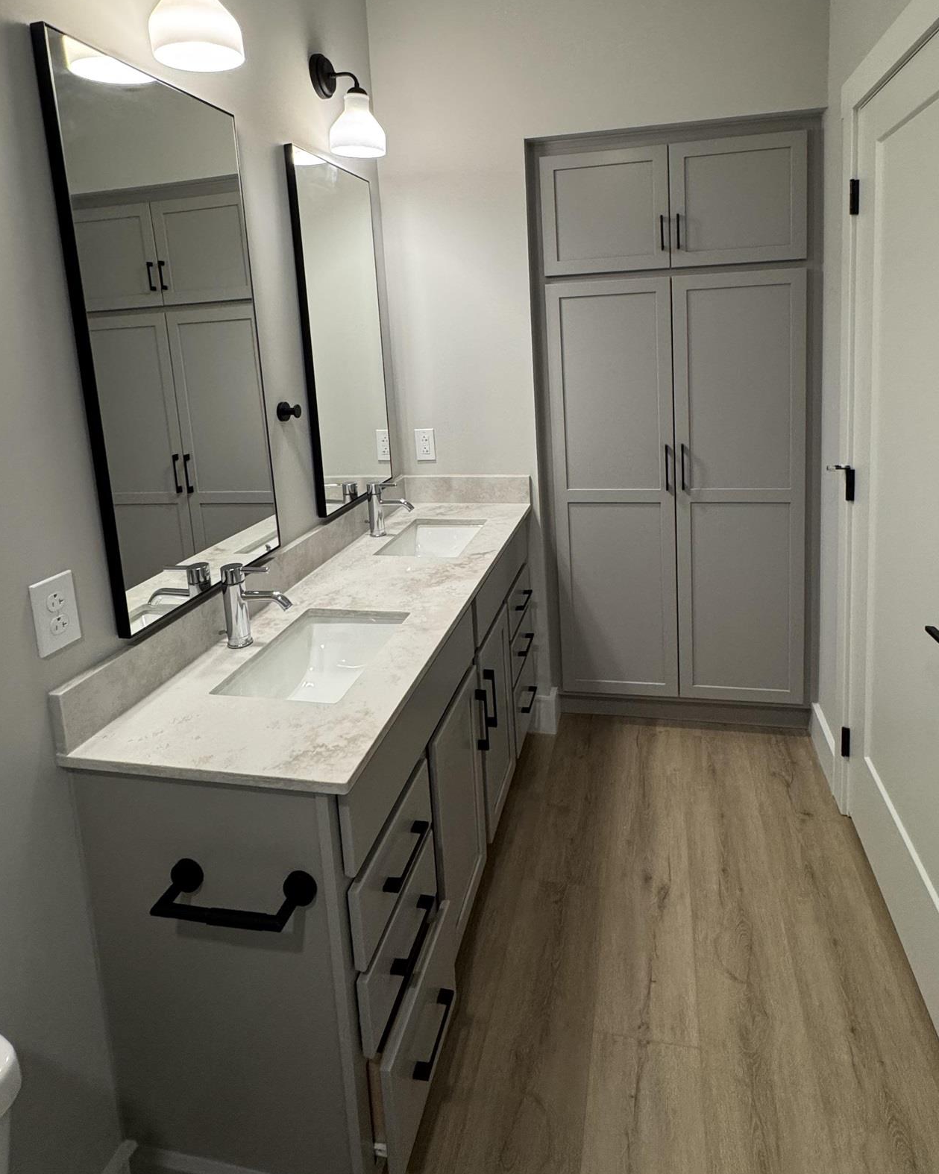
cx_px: 509
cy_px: 421
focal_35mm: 20
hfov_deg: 68.0
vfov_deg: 78.5
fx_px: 695
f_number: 2.2
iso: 250
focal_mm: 2.22
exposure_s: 1/120
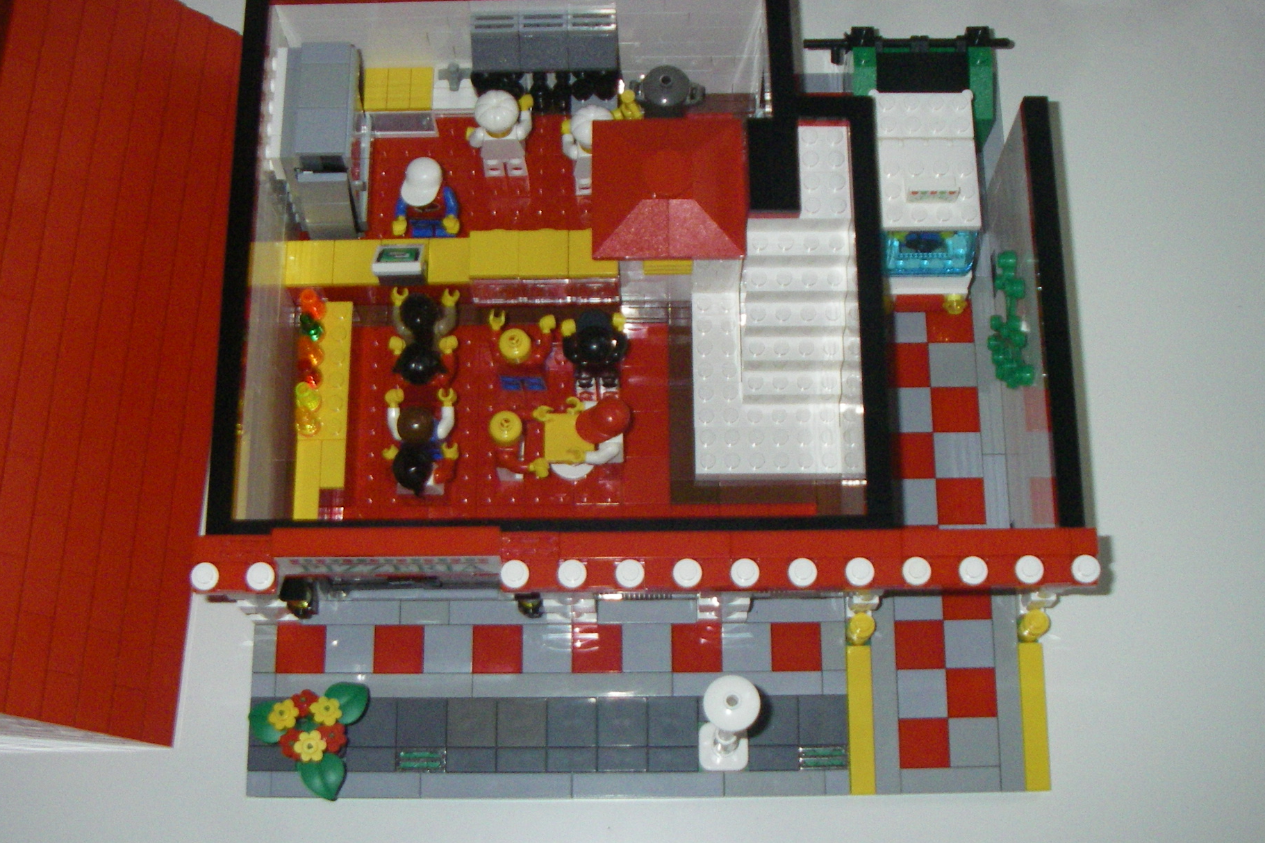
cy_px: 439
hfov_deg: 39.6
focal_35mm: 50
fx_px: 1757
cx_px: 625
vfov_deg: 27.0
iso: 400
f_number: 3.3
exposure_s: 1/50
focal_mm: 6.3
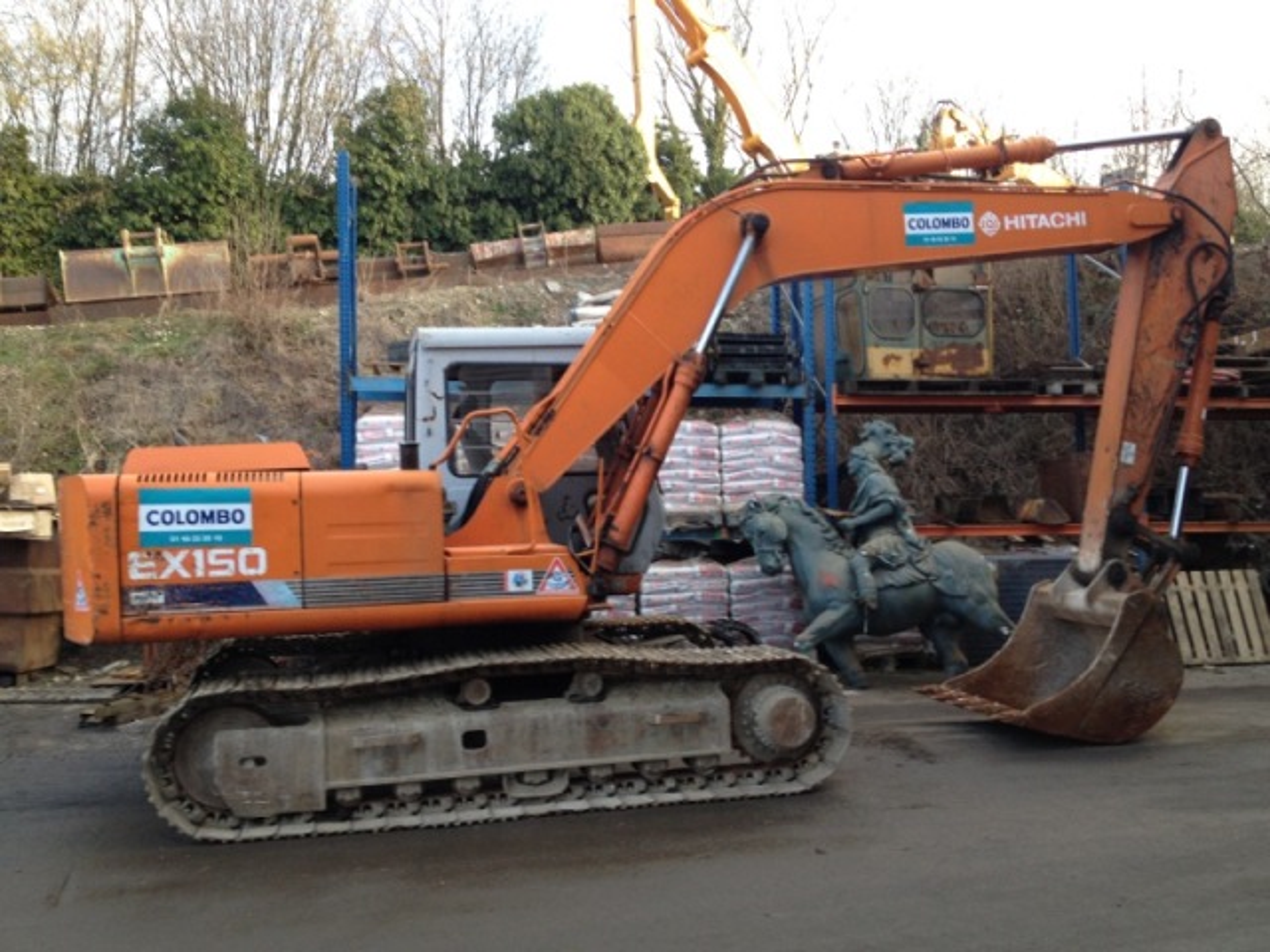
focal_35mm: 35
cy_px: 476
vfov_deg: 40.7
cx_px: 635
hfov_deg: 52.6
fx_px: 1284
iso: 64
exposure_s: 1/120
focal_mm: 4.28
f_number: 2.4
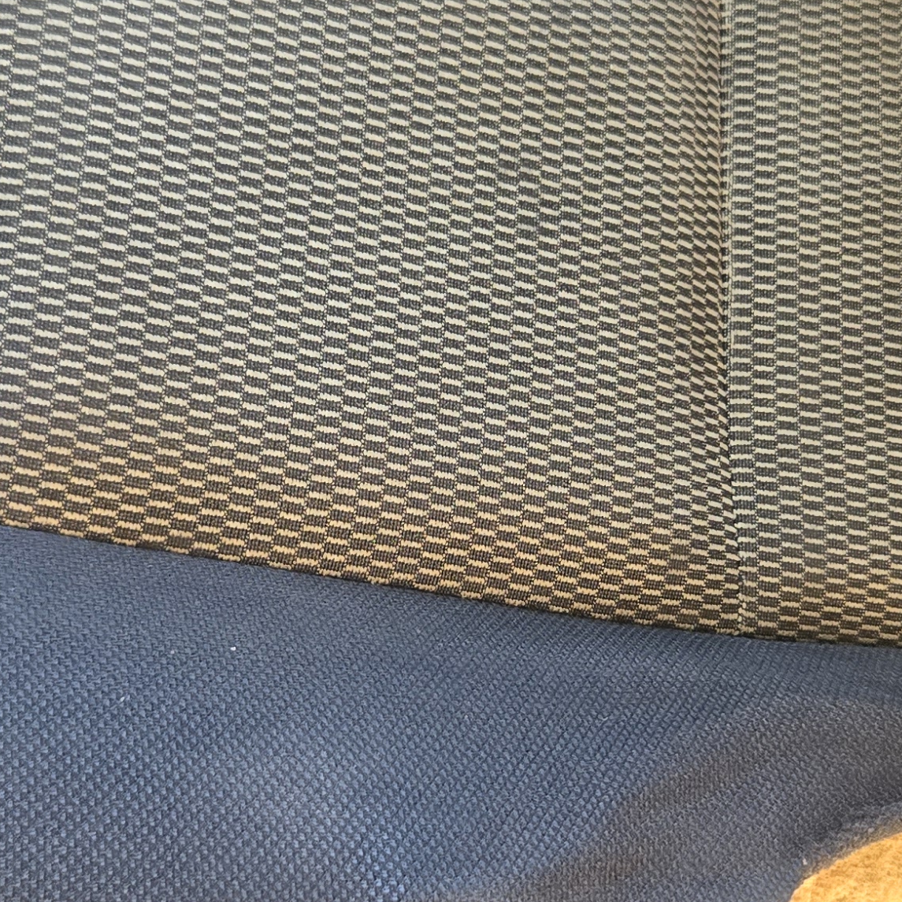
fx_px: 2093
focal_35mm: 71
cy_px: 481
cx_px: 481
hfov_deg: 24.3
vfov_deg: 24.3
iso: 800
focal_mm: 5.4
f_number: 1.8
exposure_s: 1/120
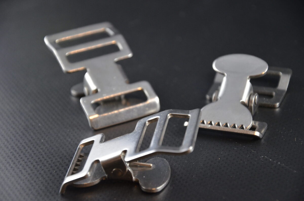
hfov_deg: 13.1
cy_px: 100
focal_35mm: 158
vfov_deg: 8.7
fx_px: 1327
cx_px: 152
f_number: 5.6
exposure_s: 1/30
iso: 1250
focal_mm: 105
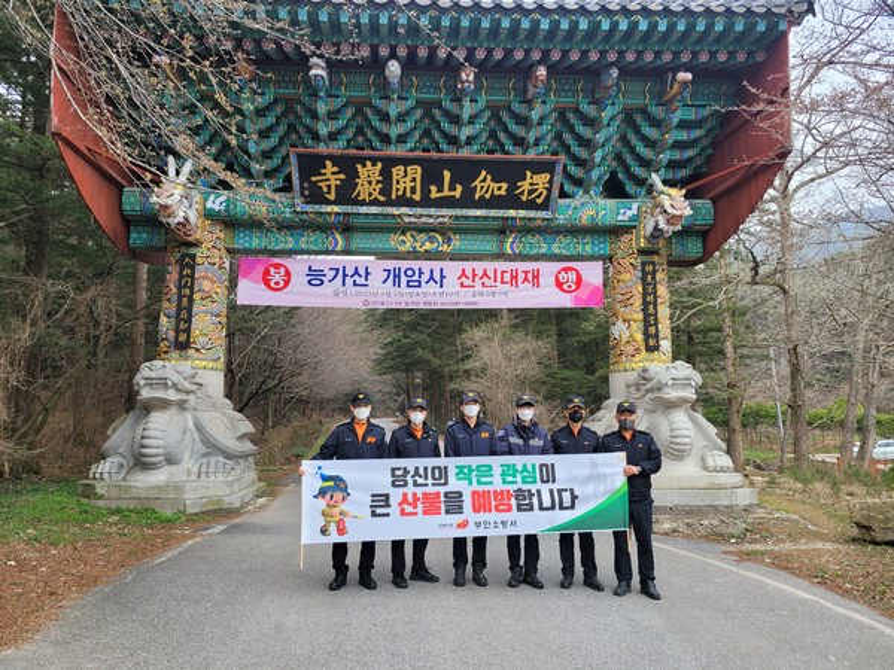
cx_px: 447
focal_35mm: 26
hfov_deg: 67.3
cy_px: 335
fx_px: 671
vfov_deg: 53.1
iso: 40
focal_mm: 5.4
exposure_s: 1/444
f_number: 1.8
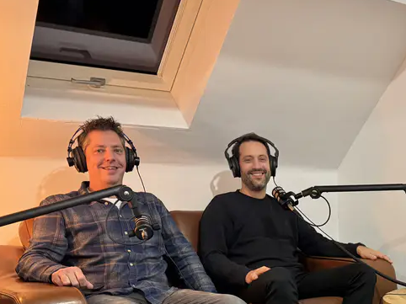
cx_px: 380
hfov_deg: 34.9
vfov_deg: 27.0
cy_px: 302
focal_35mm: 51
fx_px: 598
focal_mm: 6.76
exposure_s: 1/50
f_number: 1.78
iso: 500
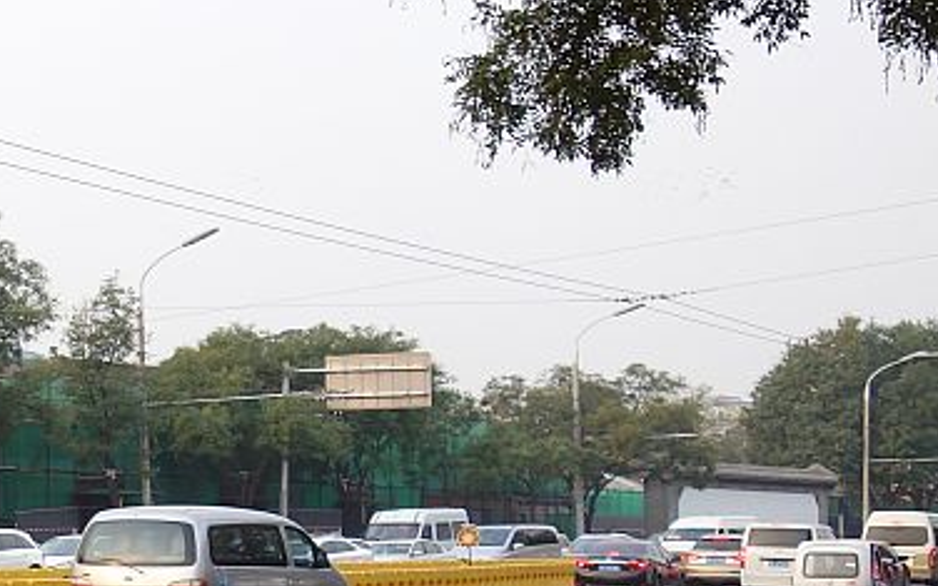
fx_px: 2326
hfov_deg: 19.4
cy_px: 466
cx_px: -539
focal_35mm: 91
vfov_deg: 14.3
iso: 125
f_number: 3.5
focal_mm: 10.4
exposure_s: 1/200
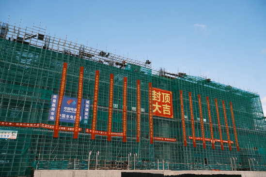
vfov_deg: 47.9
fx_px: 199
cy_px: 88
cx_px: 133
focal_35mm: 27
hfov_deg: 67.4
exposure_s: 1/280
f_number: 5.6
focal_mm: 18
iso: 160
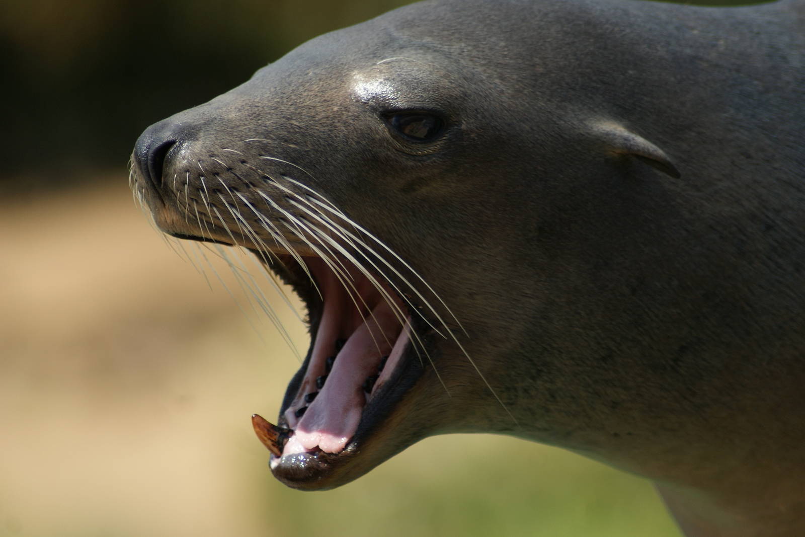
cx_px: 402
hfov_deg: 4.6
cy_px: 268
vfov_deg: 3.1
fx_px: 10063
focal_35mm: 450
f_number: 5.6
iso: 100
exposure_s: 1/500
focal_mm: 300
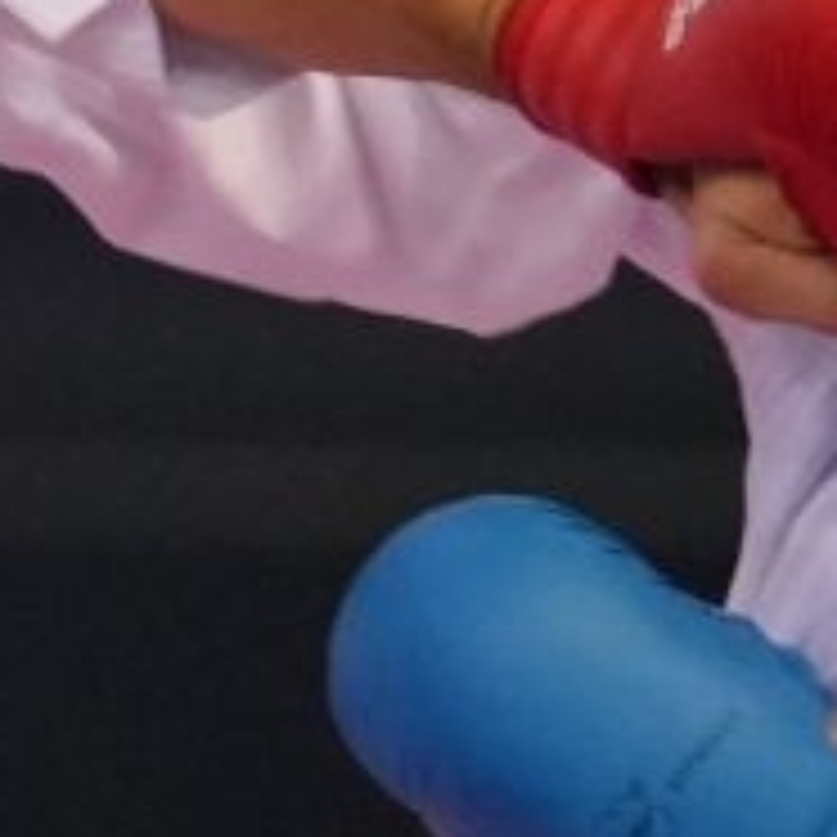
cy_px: 446
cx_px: -153
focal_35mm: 2036
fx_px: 55697
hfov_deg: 0.9
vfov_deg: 0.9
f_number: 2.8
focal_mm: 165
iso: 2000
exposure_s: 1/1000
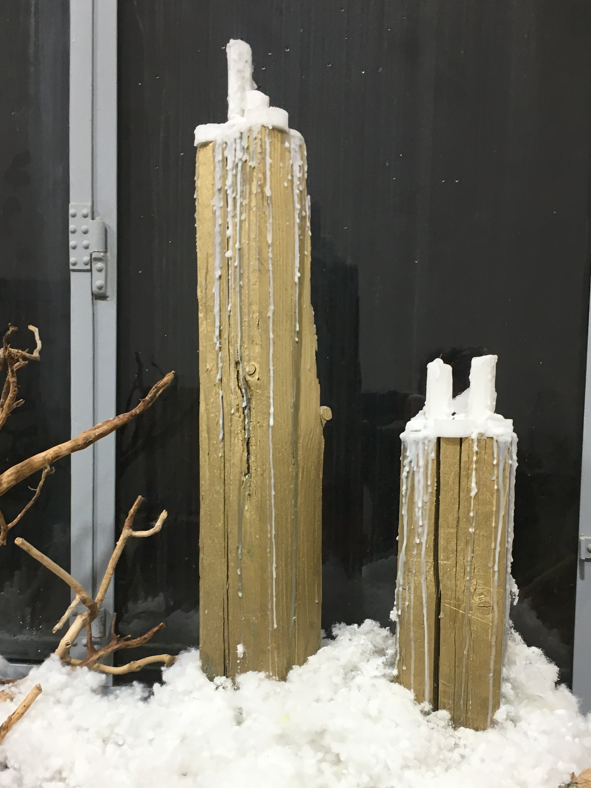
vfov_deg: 45.2
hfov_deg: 35.1
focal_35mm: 41
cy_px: 519
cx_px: 273
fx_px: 933
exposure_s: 1/33
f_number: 2.2
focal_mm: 4.15
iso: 40
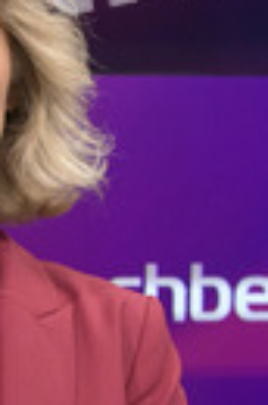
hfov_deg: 11.9
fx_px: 1246
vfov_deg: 18.0
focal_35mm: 111
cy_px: 408
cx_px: -84
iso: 1600
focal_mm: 36
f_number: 5.6
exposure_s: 1/200
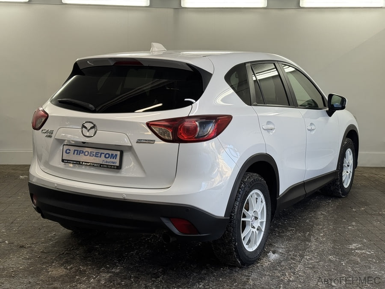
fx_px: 534
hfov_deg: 39.7
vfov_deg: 30.3
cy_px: 144
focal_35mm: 48
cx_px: 192
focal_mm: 6.76
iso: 64
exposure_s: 1/261
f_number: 1.78
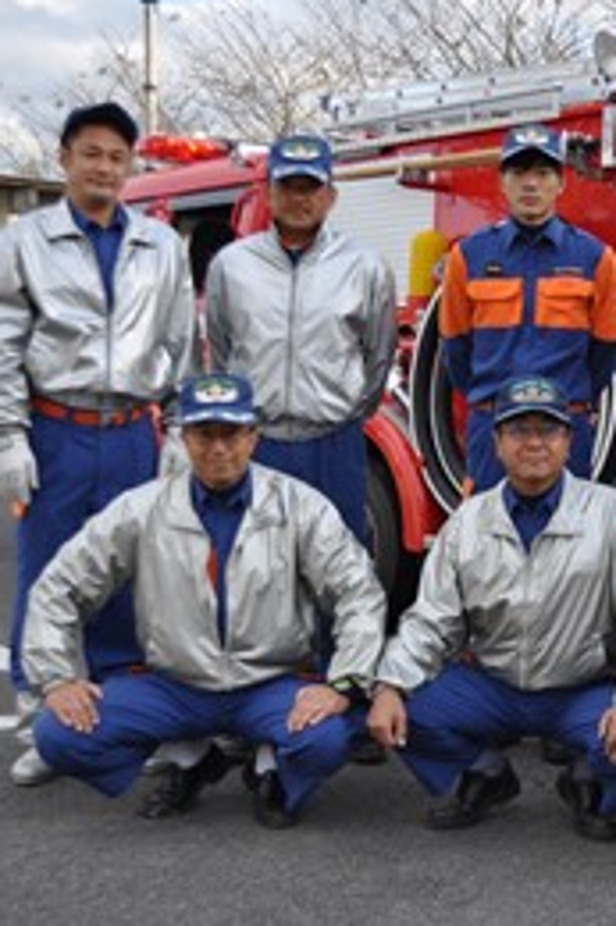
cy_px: 499
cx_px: 644
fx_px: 1593
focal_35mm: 62
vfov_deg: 32.4
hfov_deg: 21.0
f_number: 5
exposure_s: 1/800
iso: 500
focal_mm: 24
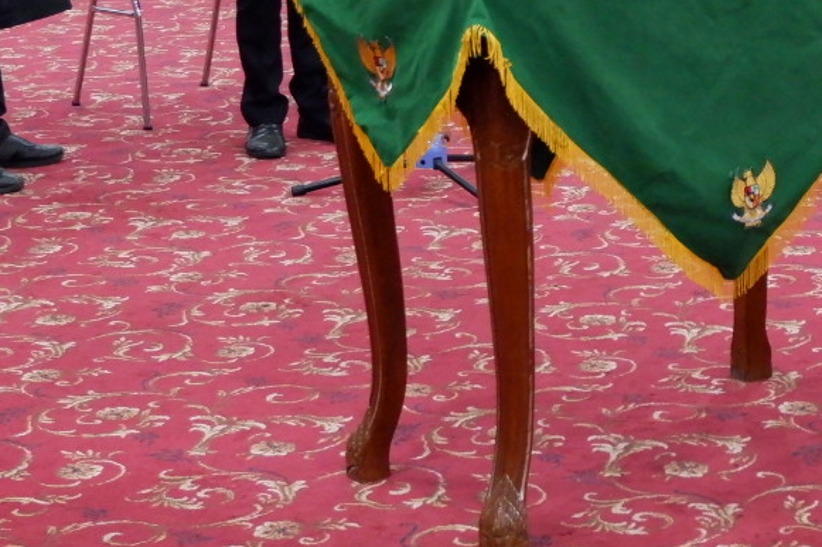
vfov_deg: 12.5
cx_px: 832
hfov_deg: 18.6
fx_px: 2442
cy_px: -96
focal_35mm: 107
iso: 3200
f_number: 4.4
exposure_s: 1/17
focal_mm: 23.5
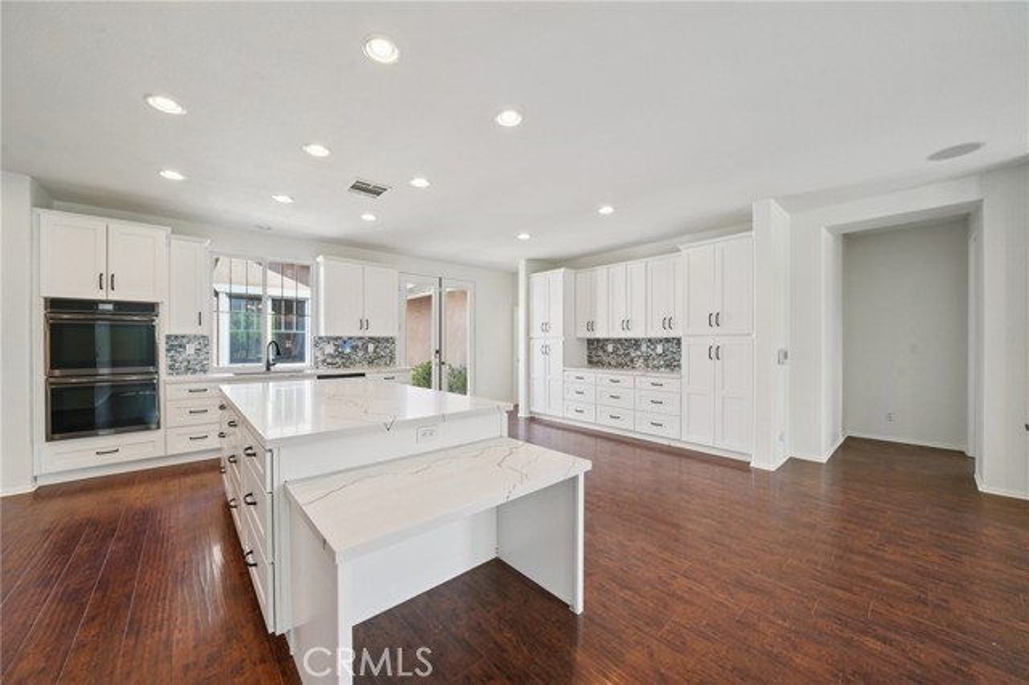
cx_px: 514
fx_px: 371
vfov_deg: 85.4
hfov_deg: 108.4
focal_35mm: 13
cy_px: 342
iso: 320
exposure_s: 1/30
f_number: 8
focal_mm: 13
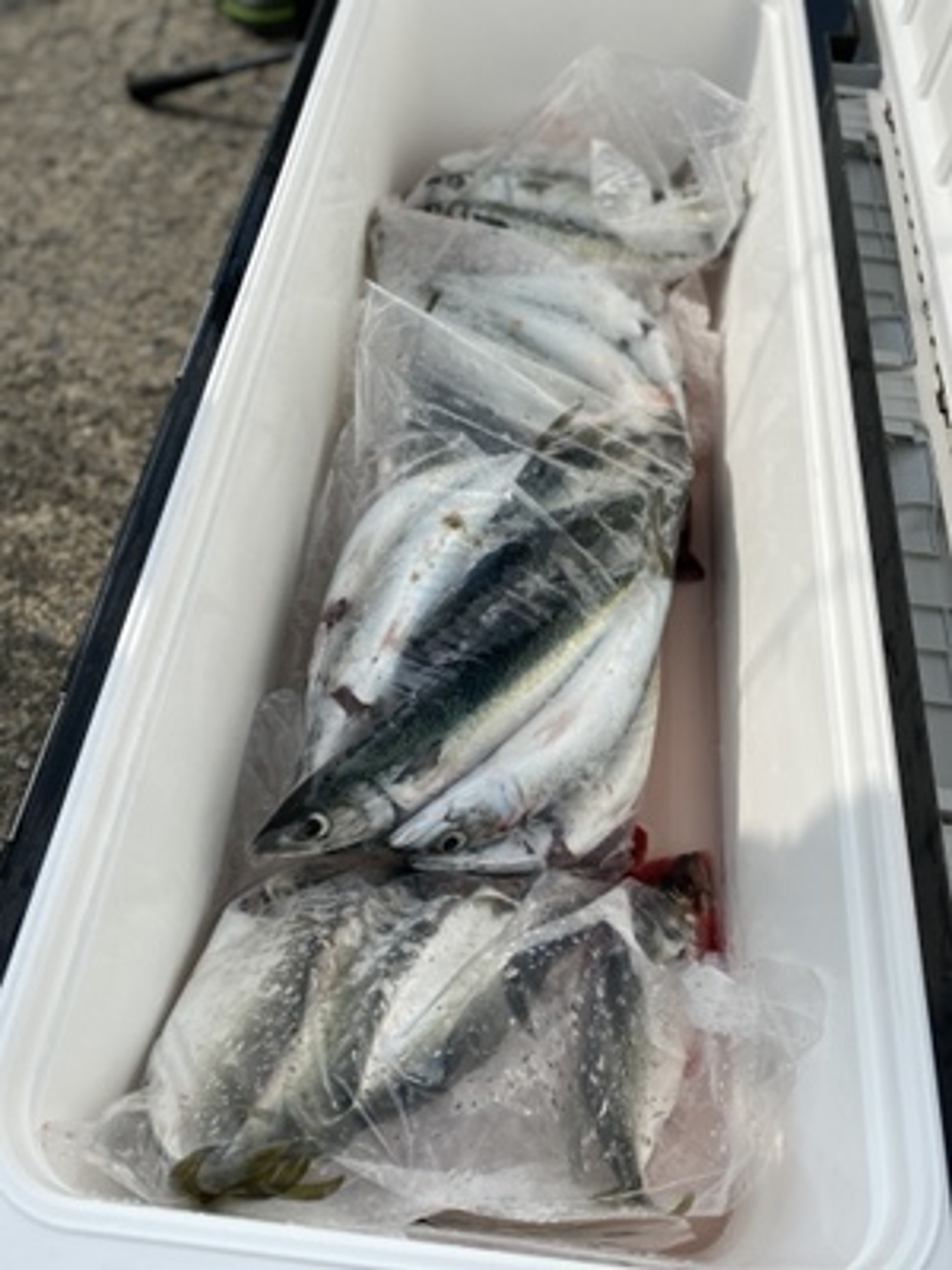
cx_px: 476
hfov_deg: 53.1
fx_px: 953
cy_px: 635
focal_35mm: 26
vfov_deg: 67.3
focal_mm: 4.25
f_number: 1.8
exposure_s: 1/5025
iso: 32
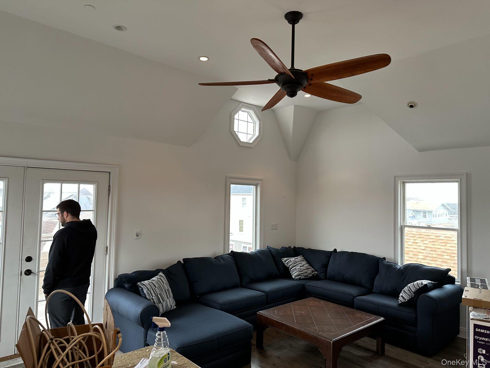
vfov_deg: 56.8
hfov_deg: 71.6
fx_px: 340
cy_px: 184
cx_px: 245
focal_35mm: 24
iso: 125
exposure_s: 1/60
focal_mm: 6.86
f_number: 1.78
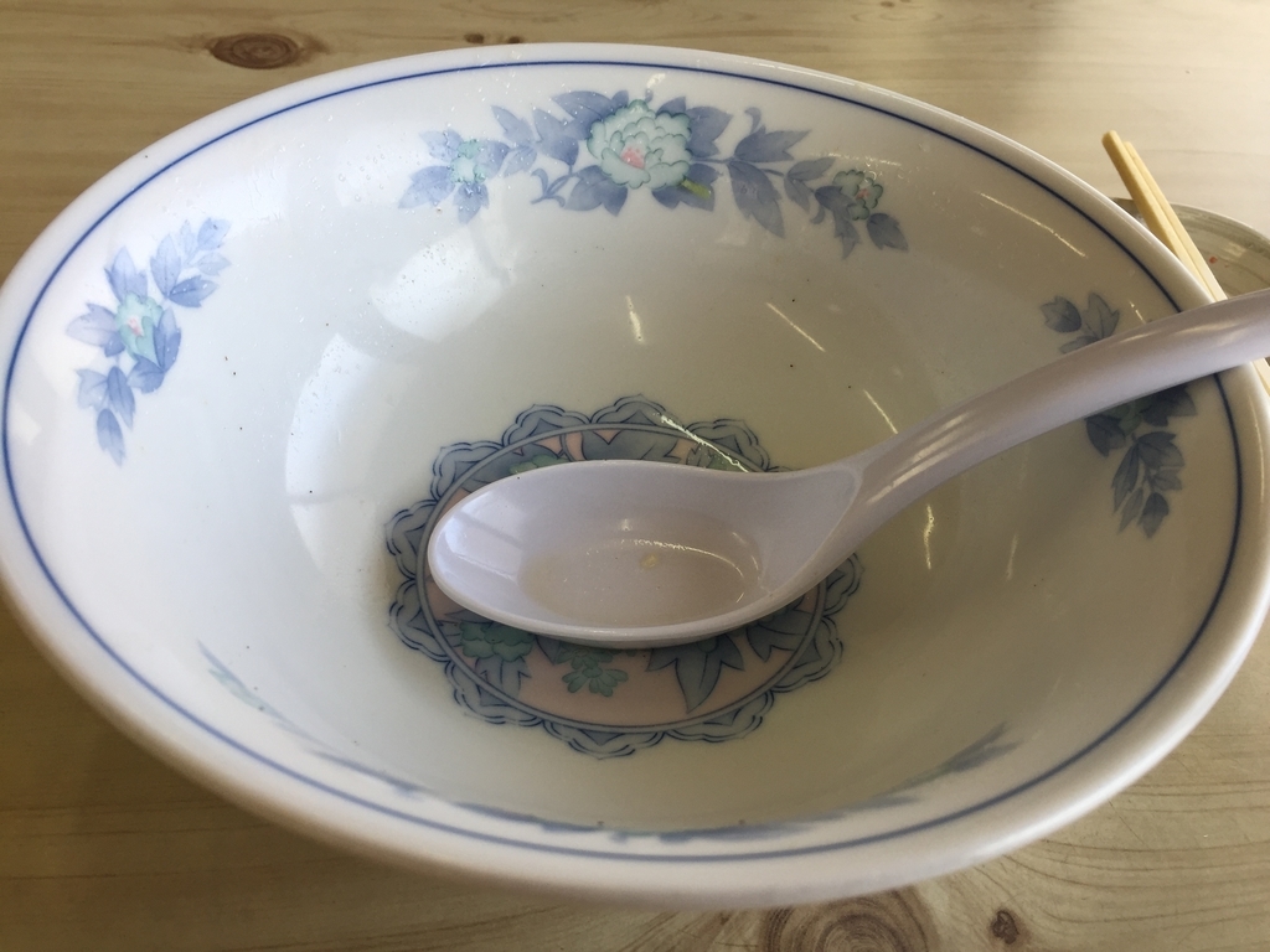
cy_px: 476
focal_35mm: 29
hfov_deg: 61.7
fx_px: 1064
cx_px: 635
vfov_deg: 48.2
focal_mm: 4.15
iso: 32
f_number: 2.2
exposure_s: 1/120
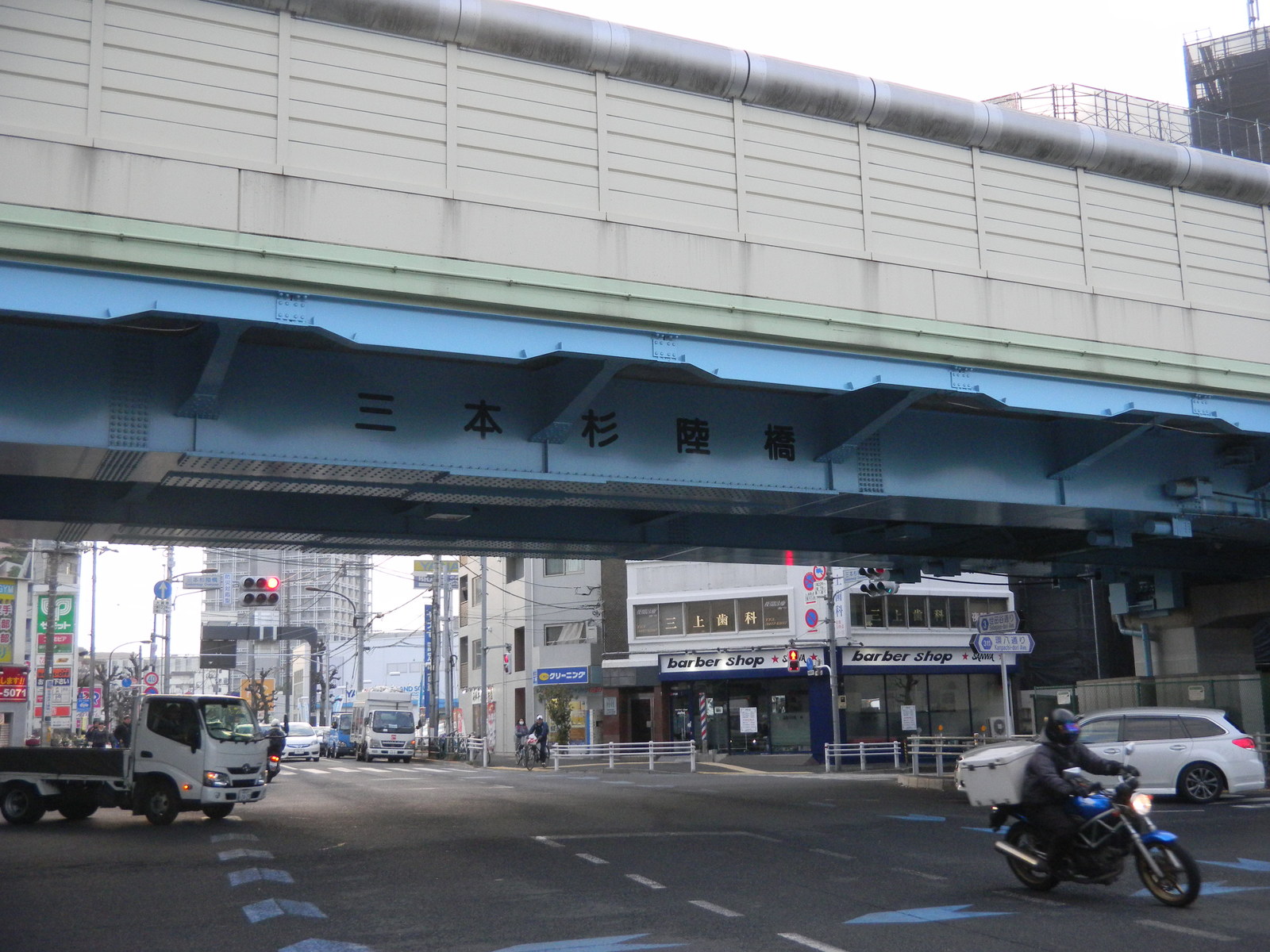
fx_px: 1394
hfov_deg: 49.0
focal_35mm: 38
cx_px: 635
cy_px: 476
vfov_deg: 37.7
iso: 251
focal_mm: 6.9
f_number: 4
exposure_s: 1/216
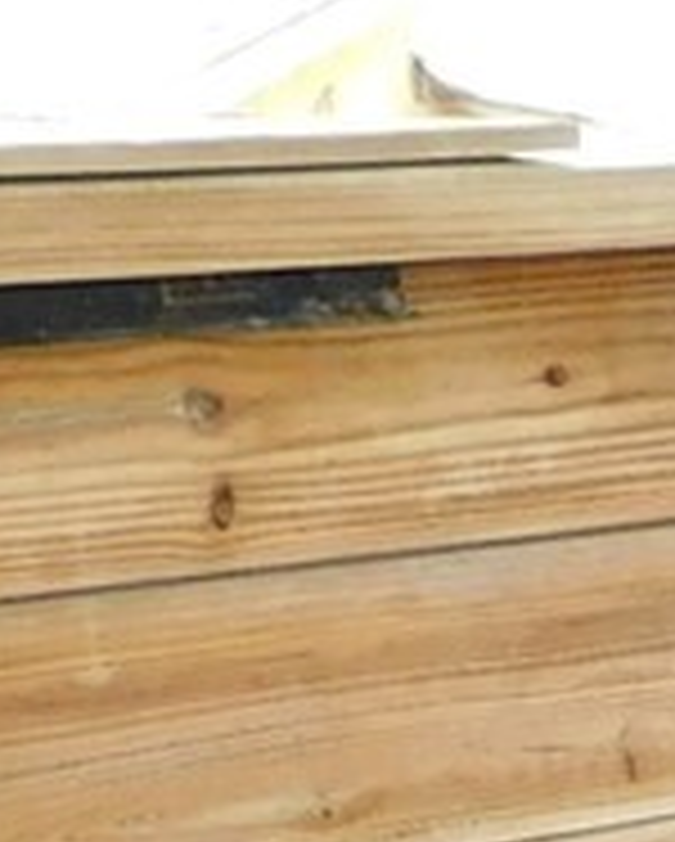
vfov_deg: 9.3
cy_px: 1792
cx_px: 2358
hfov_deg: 6.9
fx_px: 4787
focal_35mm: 192
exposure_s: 1/50
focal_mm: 4
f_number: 3
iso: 125
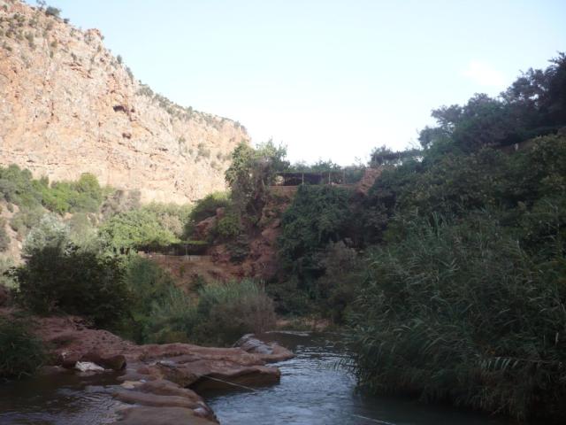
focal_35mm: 35
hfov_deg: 52.6
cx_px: 283
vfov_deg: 40.7
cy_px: 212
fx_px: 572
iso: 100
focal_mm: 5.8
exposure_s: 1/400
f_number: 2.8
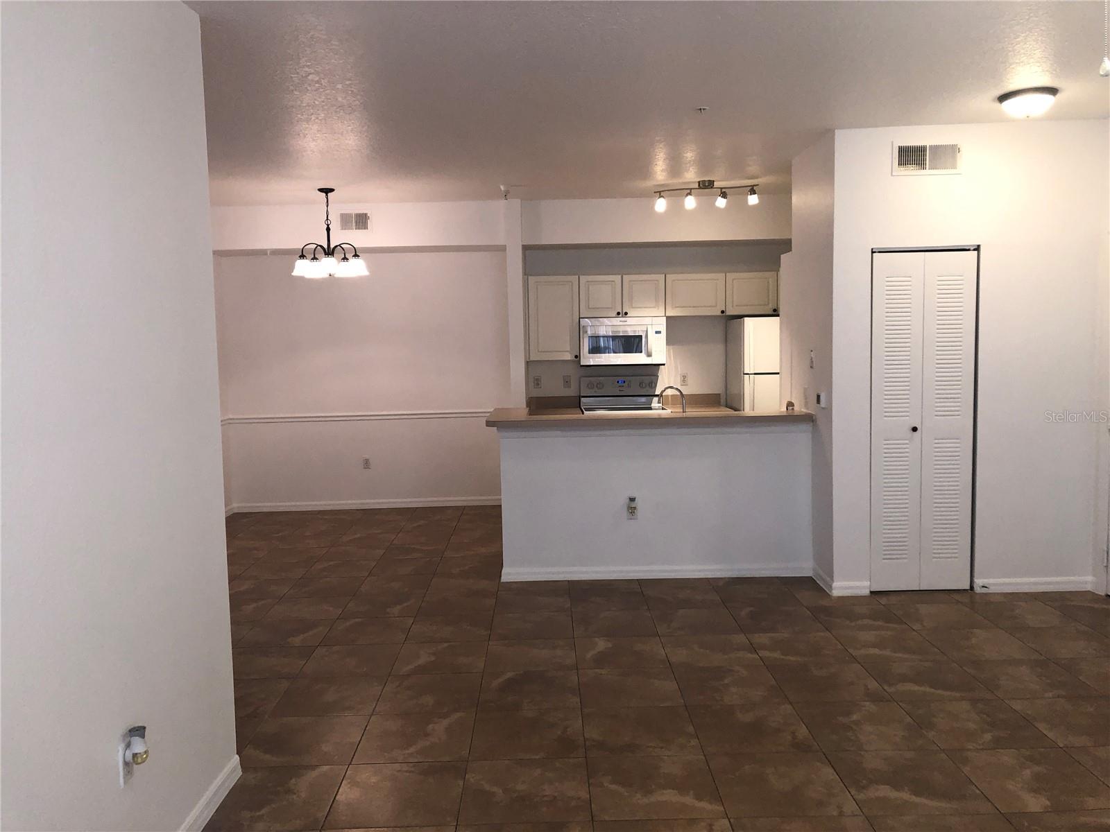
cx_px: 555
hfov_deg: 63.4
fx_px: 898
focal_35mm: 28
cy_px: 416
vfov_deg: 49.7
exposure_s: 1/120
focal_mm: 3.99
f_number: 1.8
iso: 80
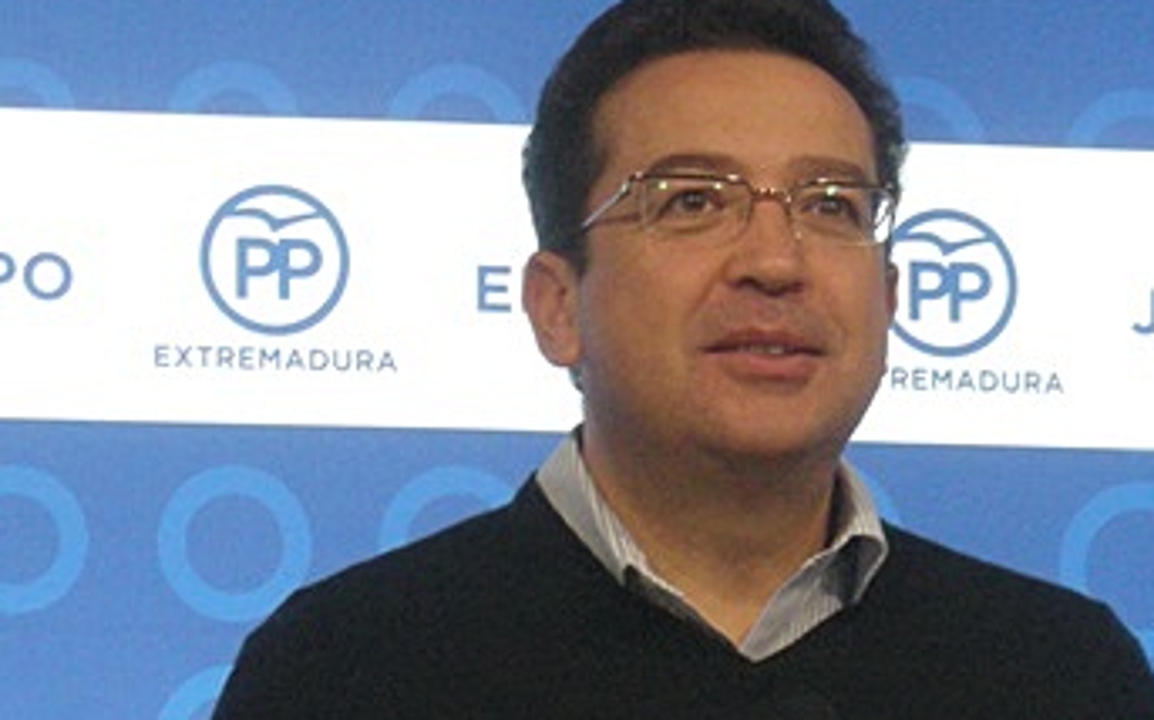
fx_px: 7450
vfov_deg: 5.5
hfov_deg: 8.9
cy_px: 710
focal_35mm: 237
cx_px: 740
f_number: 4.7
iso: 287
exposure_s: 1/60
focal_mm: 17.1
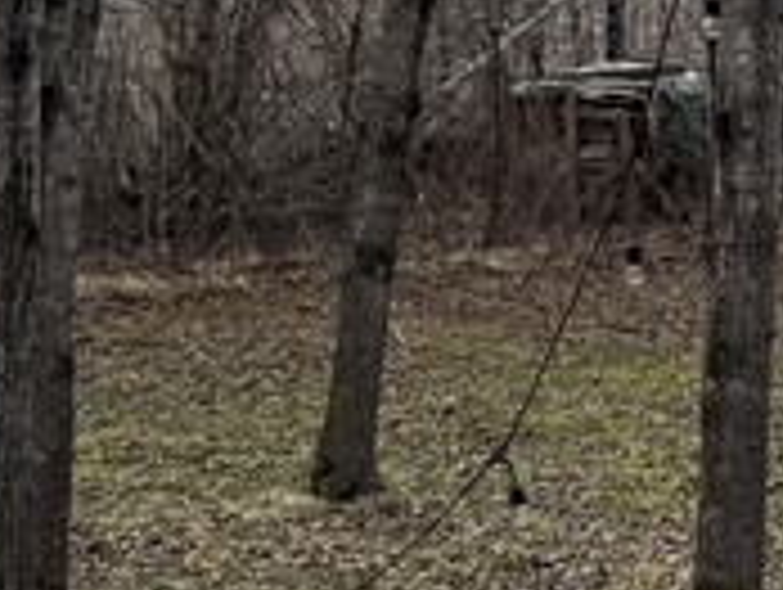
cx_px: 1948
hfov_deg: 11.3
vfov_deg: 10.5
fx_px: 3194
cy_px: 158
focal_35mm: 141
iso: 100
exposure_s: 1/4405
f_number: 1.78
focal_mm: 6.76
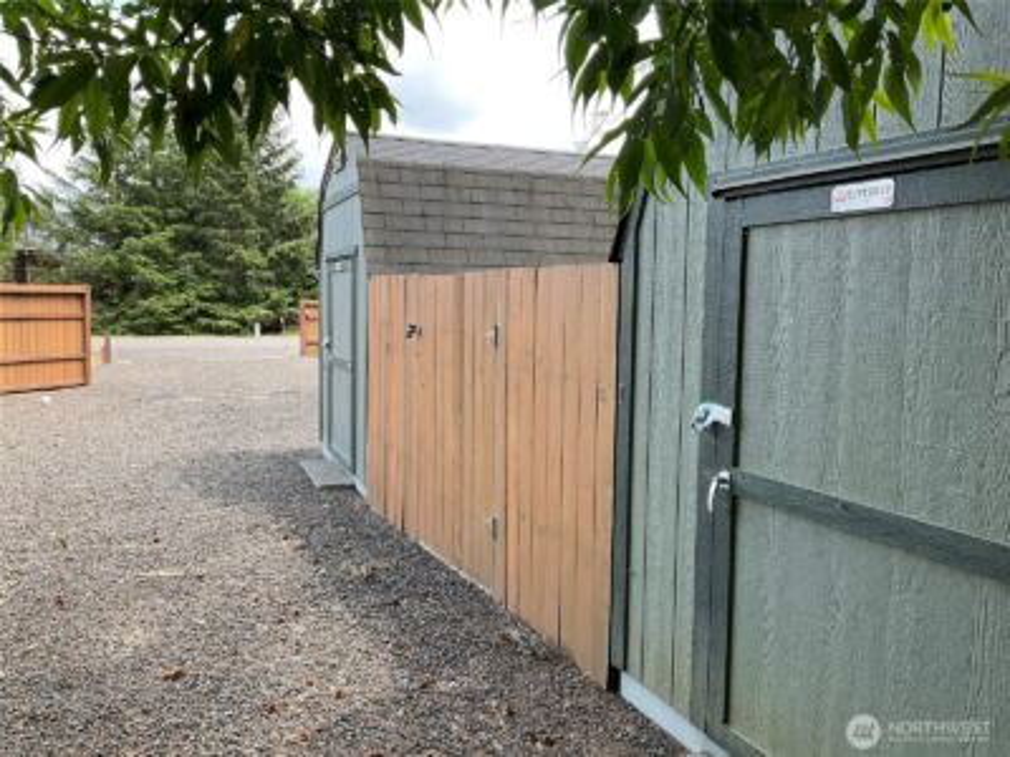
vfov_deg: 48.2
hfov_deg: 61.7
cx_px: 505
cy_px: 378
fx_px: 846
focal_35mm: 29
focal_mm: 3
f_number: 1.8
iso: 25
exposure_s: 1/177
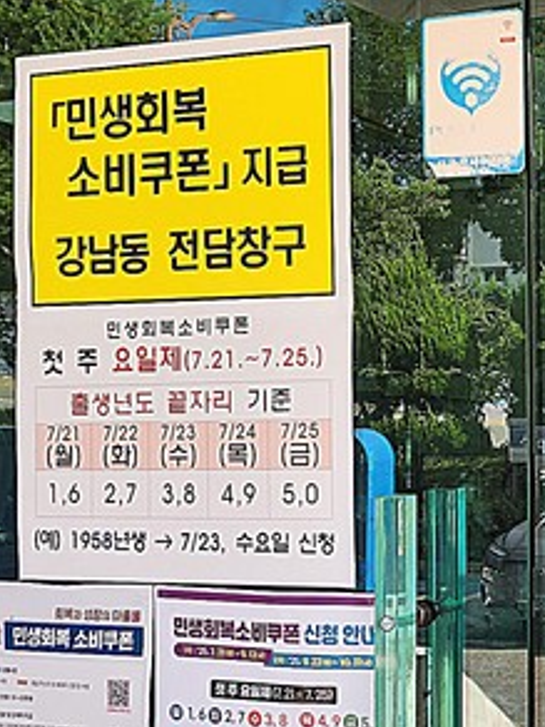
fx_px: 1323
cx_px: 694
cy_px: 396
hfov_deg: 21.3
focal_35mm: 63
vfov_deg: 30.7
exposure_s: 1/120
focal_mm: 6.4
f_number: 1.8
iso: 16
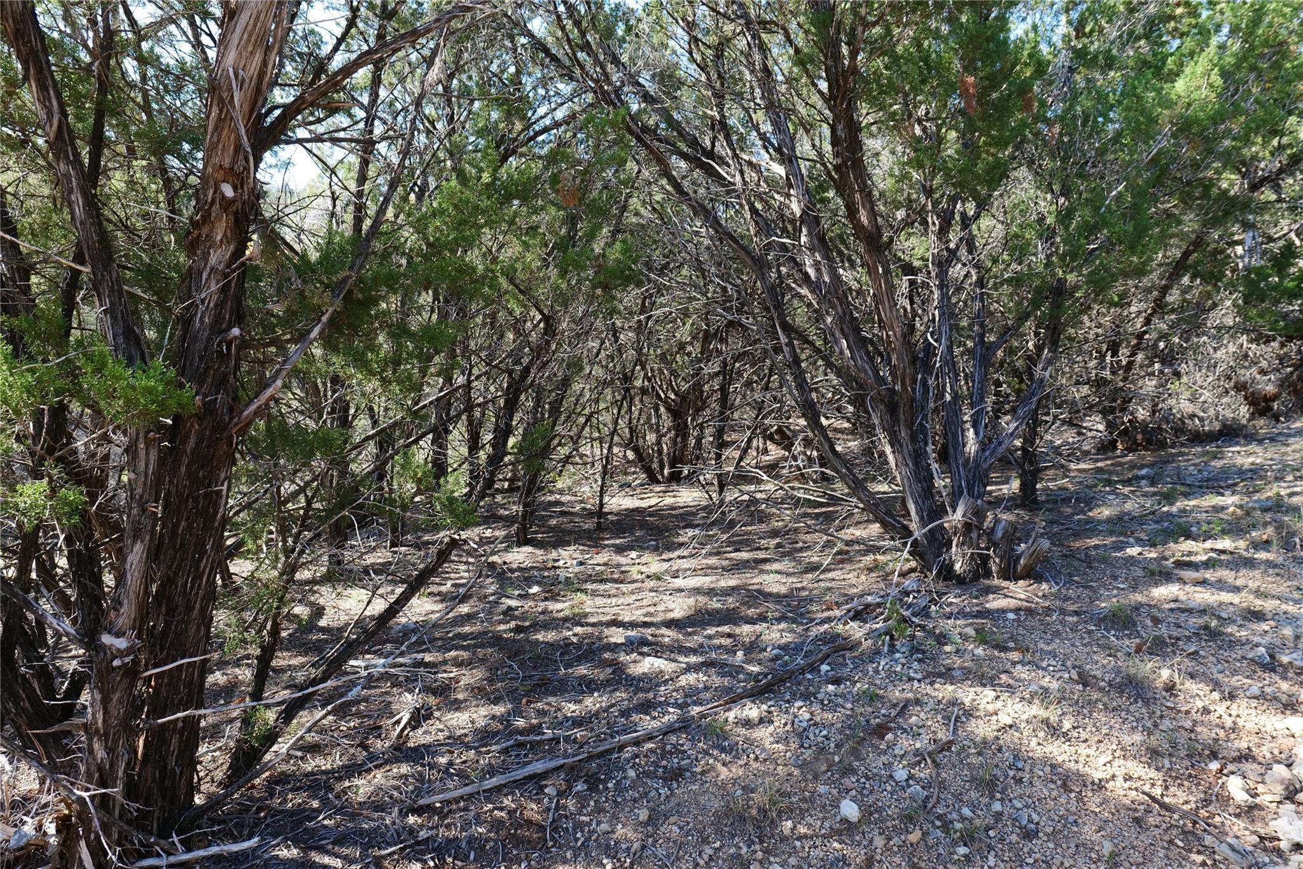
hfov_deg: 84.0
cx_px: 652
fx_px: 724
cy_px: 434
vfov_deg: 61.9
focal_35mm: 20
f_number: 7.1
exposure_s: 1/400
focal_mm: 20
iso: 1600
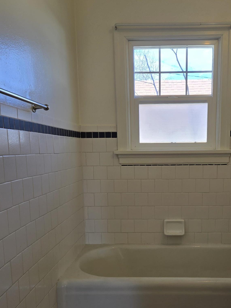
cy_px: 189
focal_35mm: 35
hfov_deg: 40.2
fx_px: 311
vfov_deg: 52.2
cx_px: 155
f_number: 1.8
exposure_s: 1/120
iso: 32
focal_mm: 5.4
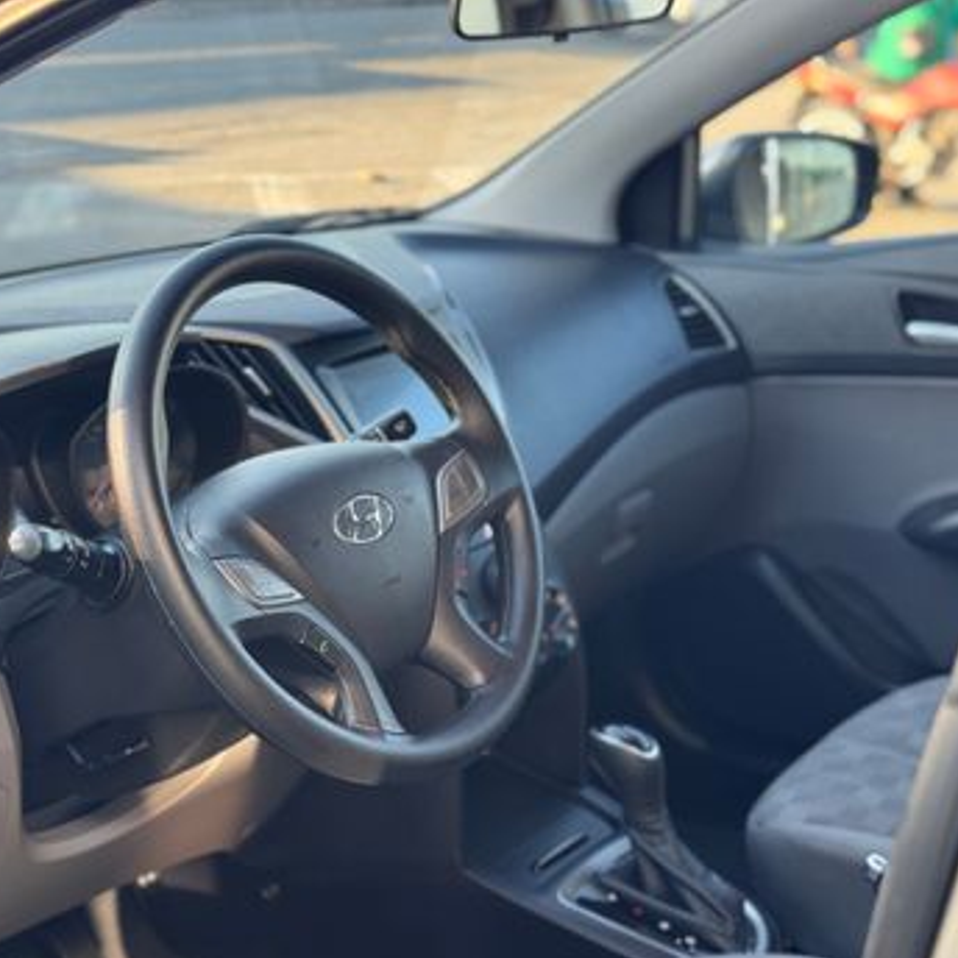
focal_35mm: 58
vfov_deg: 29.6
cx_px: 343
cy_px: 490
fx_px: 1816
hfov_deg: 29.4
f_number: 1.78
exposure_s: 1/121
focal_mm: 6.76
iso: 64
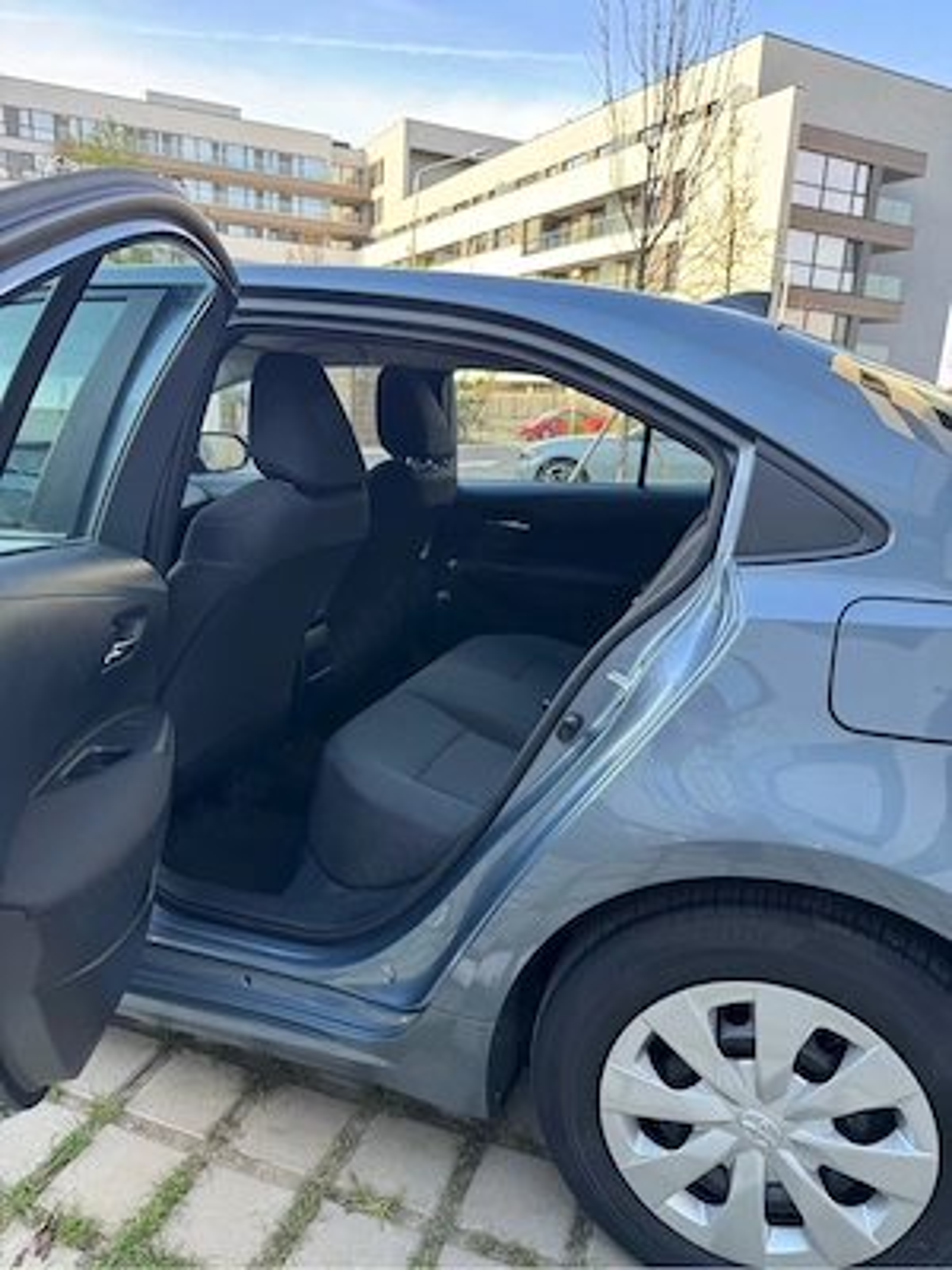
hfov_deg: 56.8
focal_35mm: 24
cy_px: 635
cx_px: 476
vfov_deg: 71.6
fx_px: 880
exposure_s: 1/121
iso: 64
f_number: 1.78
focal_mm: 6.76
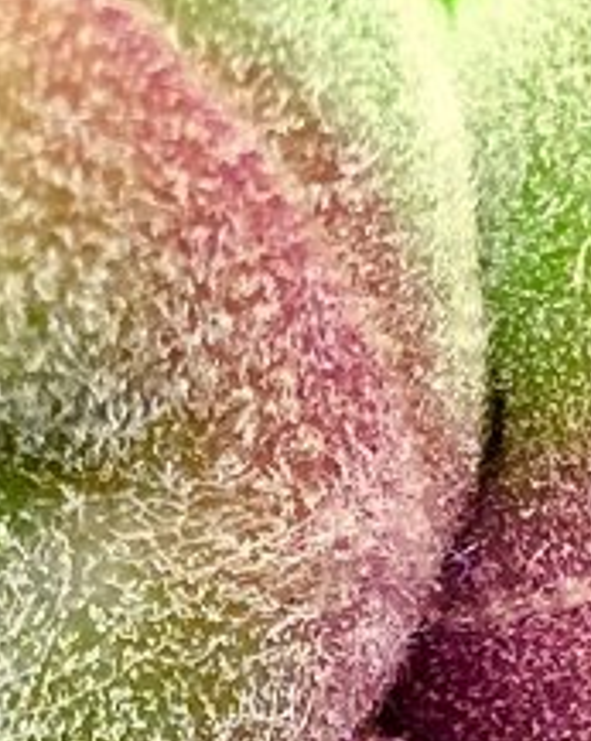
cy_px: 1492
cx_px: 376
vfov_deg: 8.7
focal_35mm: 209
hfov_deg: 7.4
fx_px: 4579
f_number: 2.2
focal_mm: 4.15
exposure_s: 1/50
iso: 40
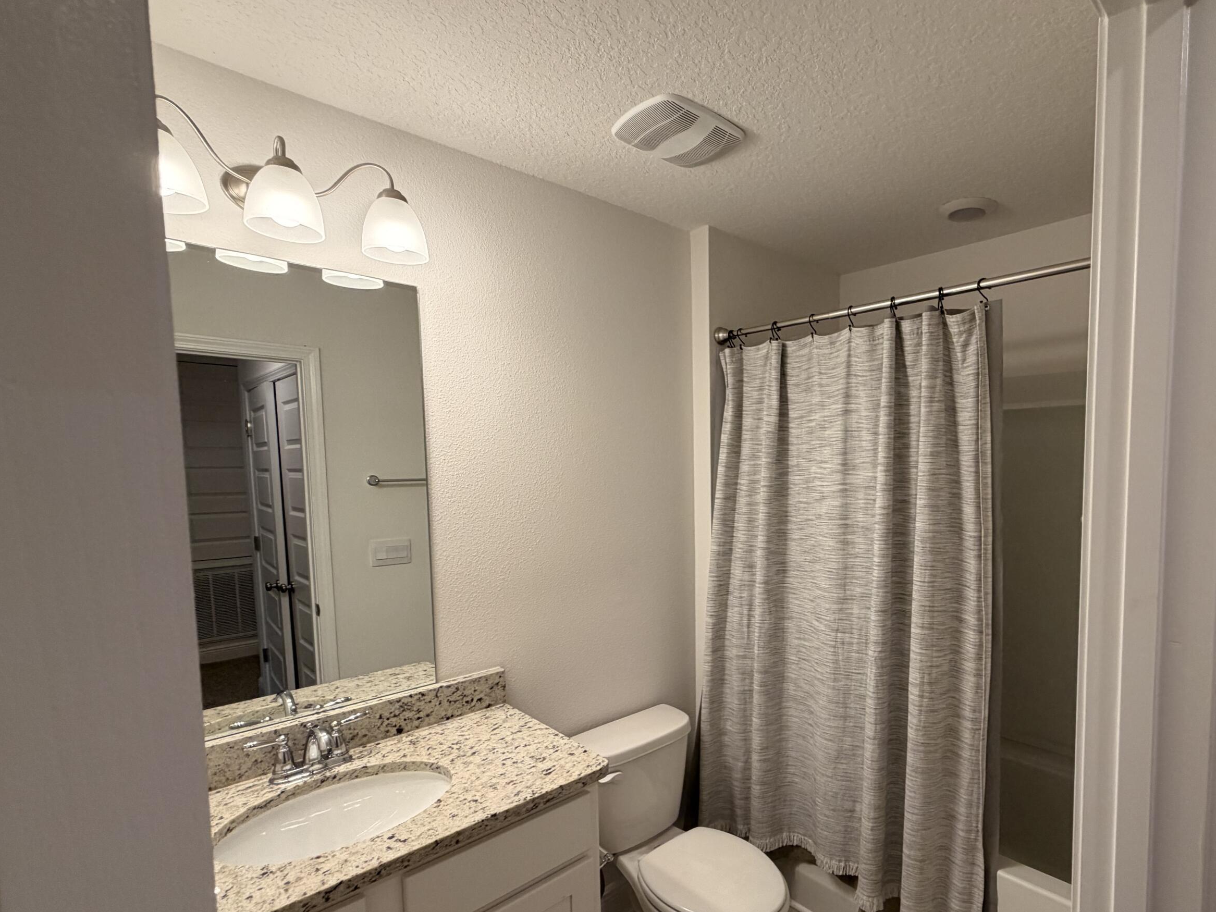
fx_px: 632
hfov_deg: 85.8
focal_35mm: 18
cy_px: 508
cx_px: 772
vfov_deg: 71.4
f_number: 2.2
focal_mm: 2.22
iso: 160
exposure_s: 1/120
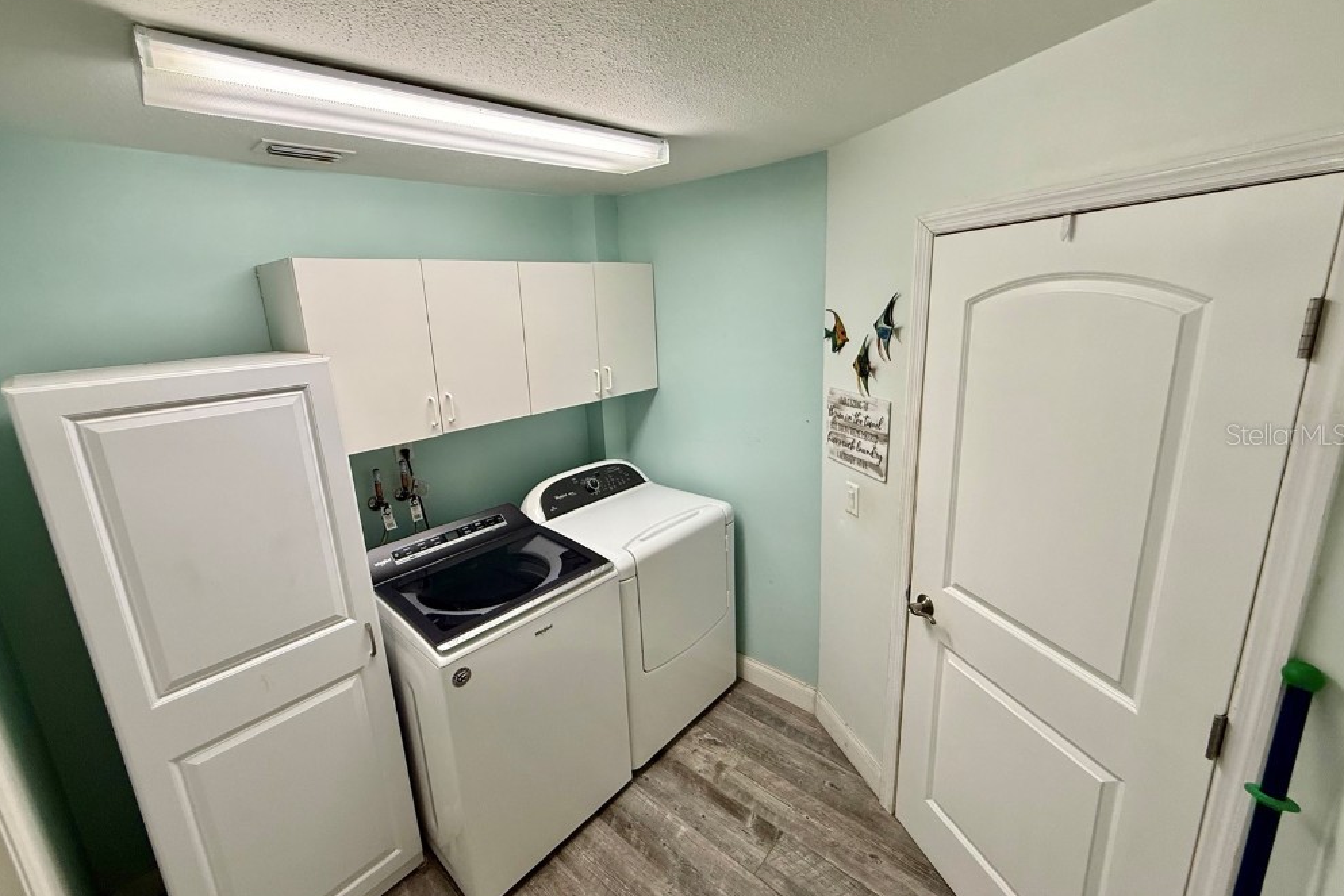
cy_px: 434
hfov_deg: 100.4
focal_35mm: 15
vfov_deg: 77.3
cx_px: 661
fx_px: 560
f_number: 2.2
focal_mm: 2.22
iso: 200
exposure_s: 1/120
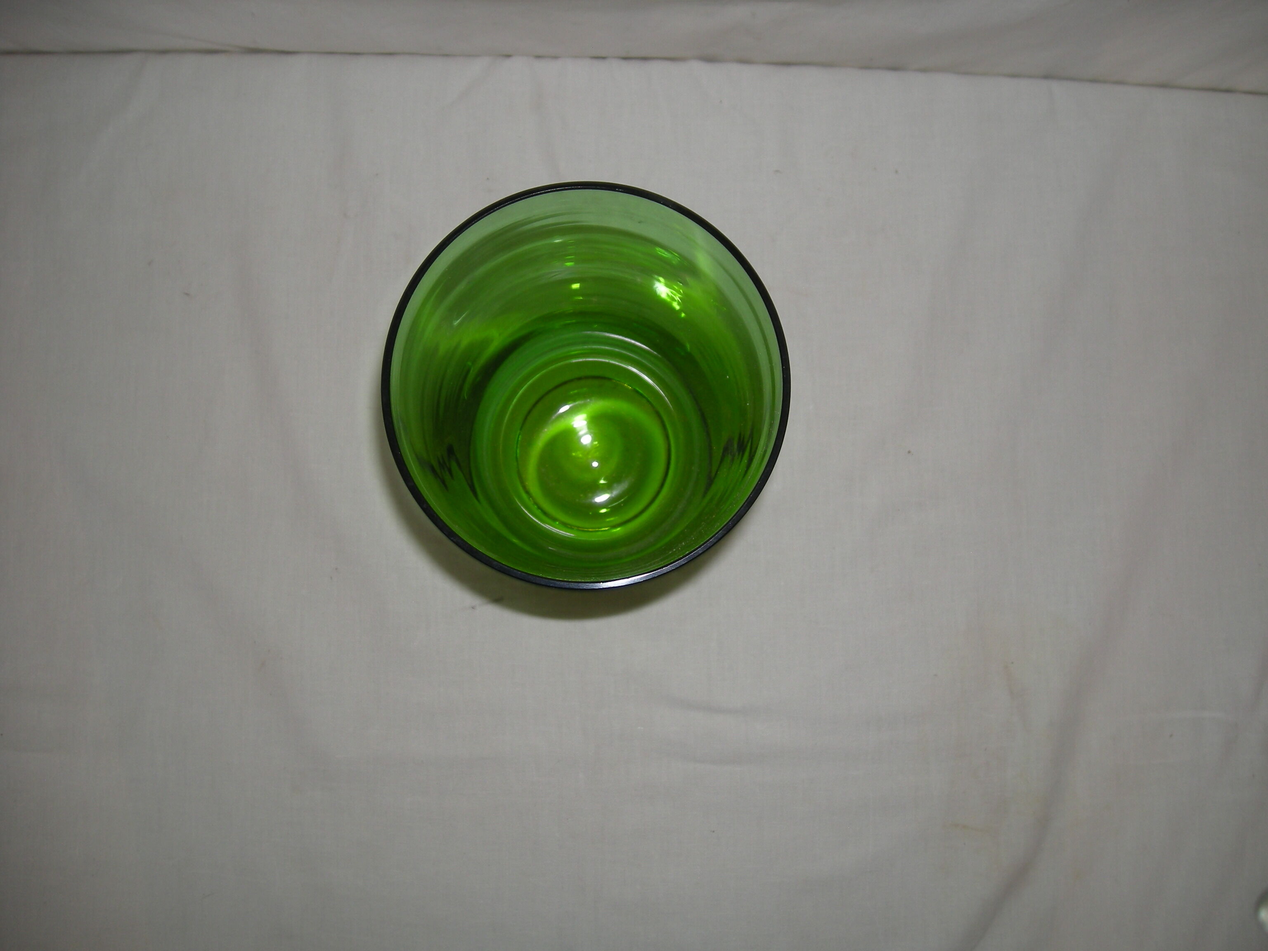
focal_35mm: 35
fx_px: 1282
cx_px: 634
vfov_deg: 40.7
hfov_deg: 52.6
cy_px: 476
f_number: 2.8
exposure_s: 1/34.5
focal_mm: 5.7
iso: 50
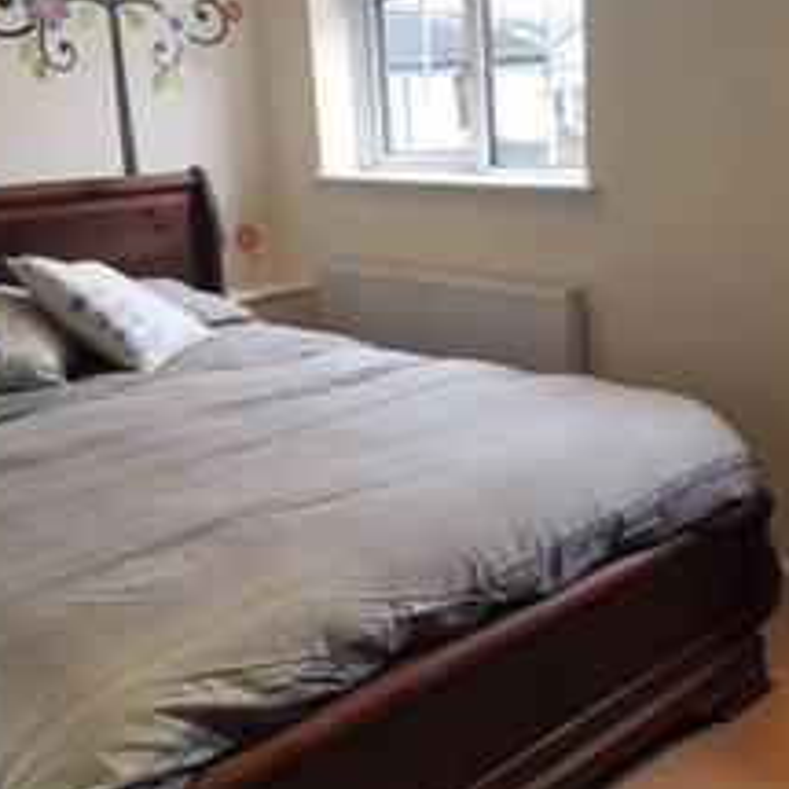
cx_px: 492
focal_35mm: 43
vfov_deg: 39.2
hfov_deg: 38.9
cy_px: 396
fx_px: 1109
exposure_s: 1/33
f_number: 2.2
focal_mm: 4.15
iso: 40
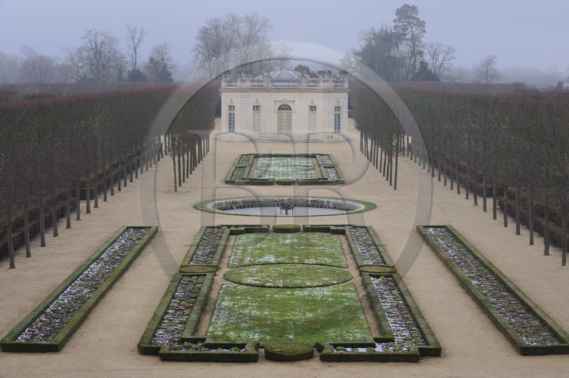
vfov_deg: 18.2
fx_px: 1184
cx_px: 284
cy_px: 189
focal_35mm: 75
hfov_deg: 27.0
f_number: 11
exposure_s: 1/160
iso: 800
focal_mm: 75
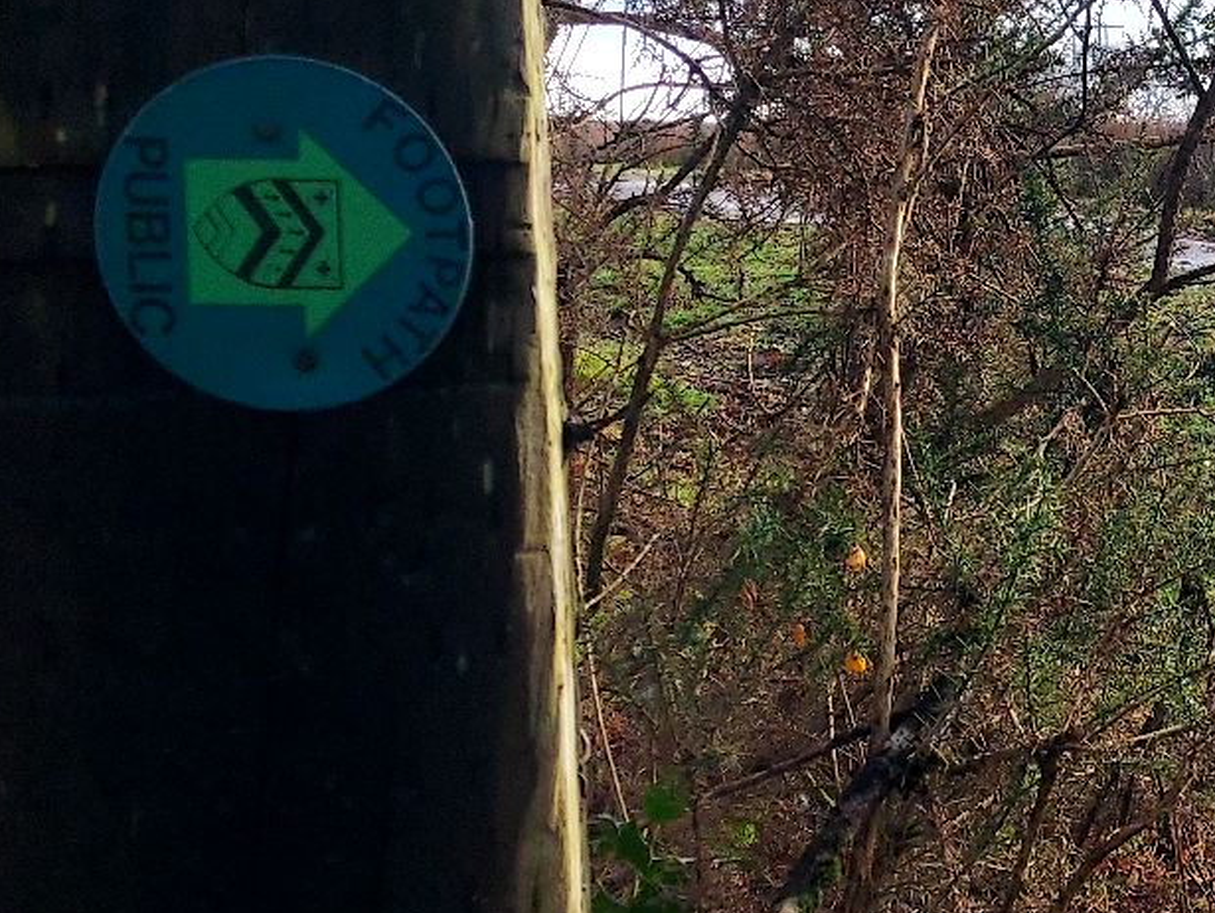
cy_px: 555
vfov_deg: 18.9
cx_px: 1326
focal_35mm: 78
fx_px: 2739
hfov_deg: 23.5
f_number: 1.8
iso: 40
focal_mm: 4.6
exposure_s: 1/496
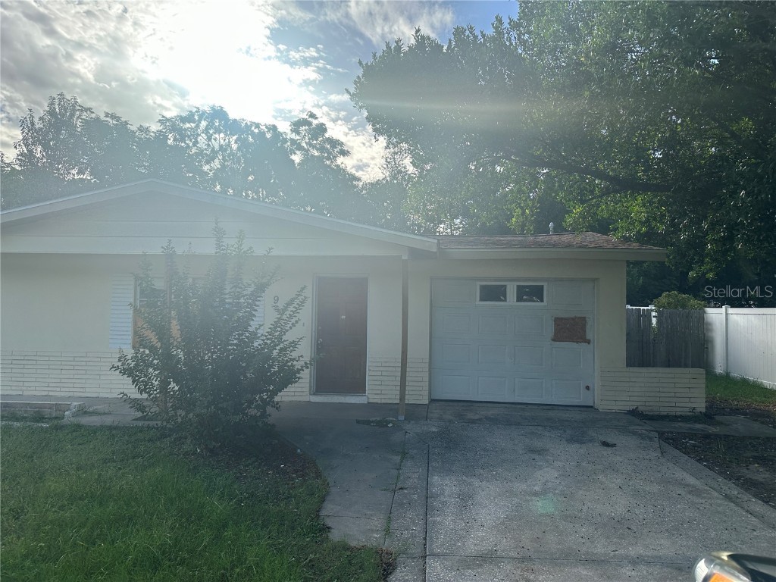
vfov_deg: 56.8
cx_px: 388
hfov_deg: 71.6
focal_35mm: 24
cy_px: 291
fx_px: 538
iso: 80
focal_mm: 6.86
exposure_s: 1/4184
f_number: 1.78
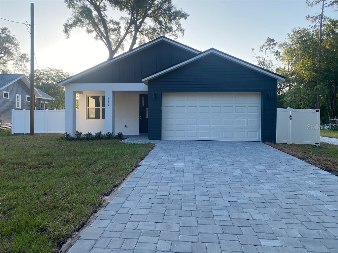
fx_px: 254
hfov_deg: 67.3
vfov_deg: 53.1
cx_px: 169
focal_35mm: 26
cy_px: 126
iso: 32
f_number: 1.8
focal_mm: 4.25
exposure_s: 1/513
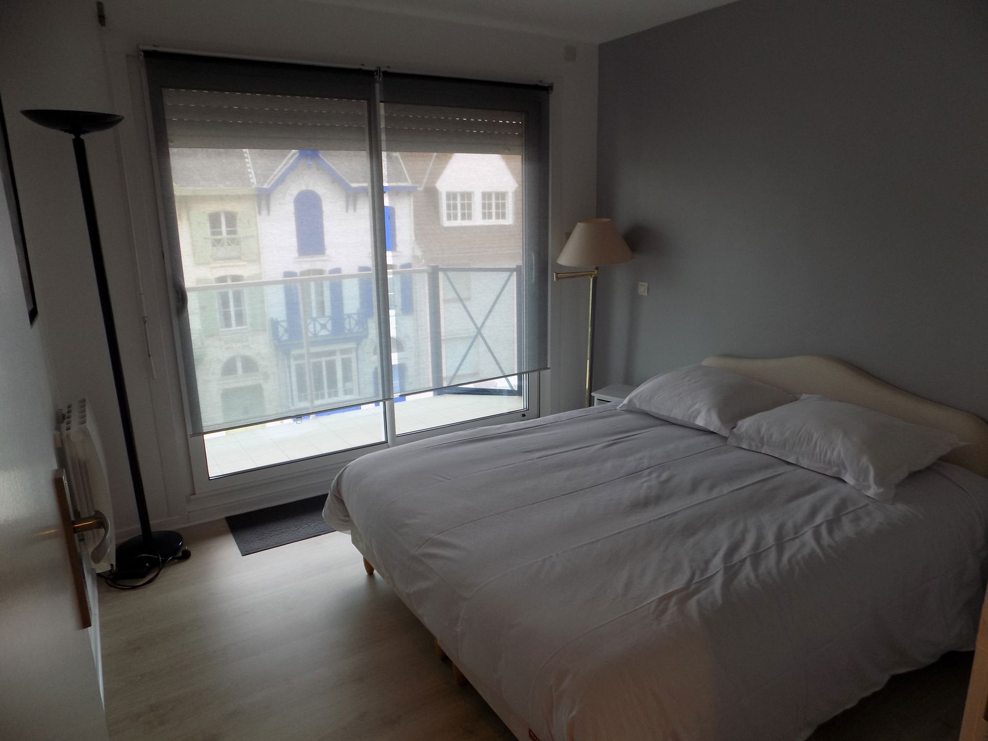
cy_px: 370
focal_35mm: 23
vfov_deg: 58.9
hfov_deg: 73.9
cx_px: 494
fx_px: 656
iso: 80
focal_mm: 4
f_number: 3.1
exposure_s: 1/40
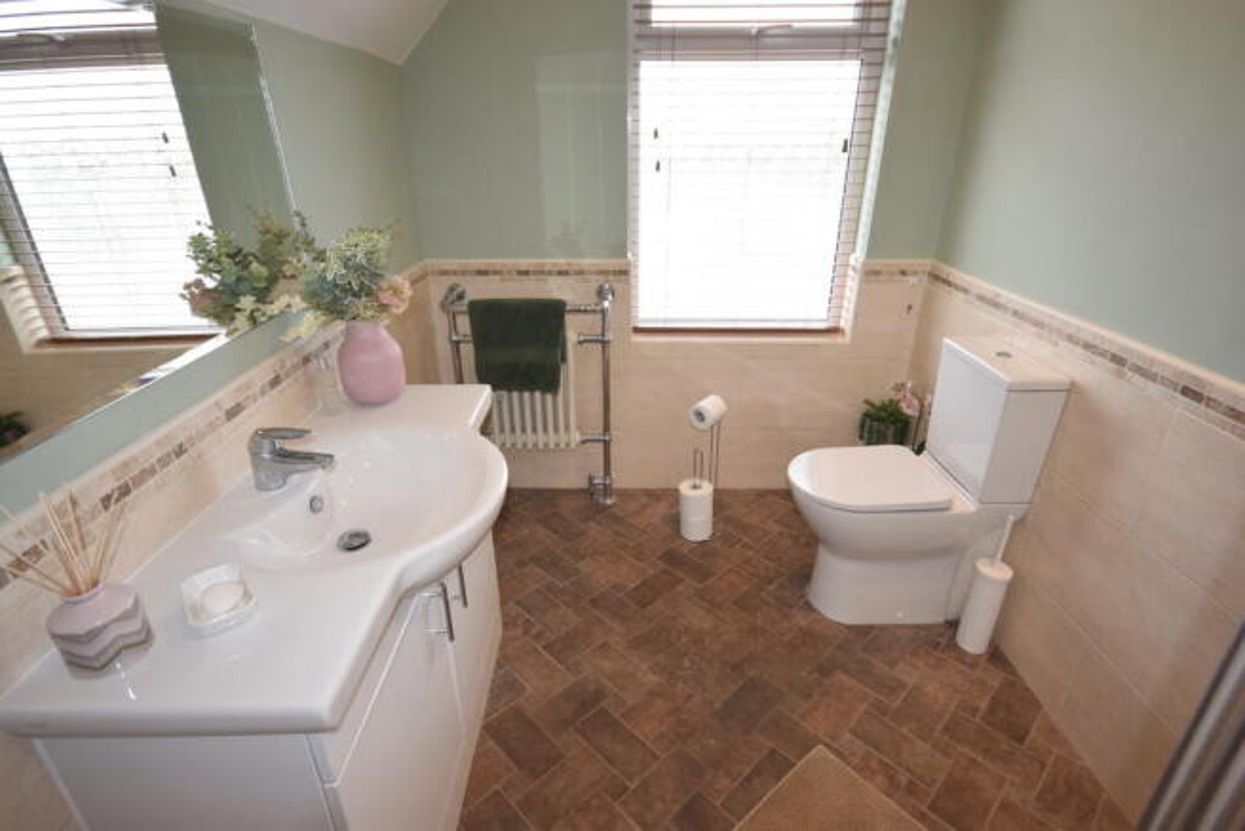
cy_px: 416
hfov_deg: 90.0
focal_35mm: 18
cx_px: 622
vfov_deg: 67.4
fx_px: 623
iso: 720
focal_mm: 12
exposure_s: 1/125
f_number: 5.6
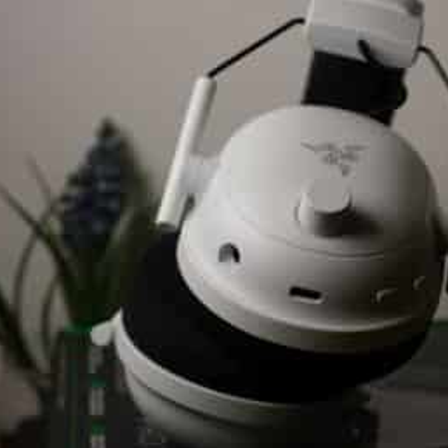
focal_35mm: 99
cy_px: 224
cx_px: 292
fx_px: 1450
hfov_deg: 17.5
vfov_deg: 17.6
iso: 160
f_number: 8
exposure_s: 1/80
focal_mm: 51.6
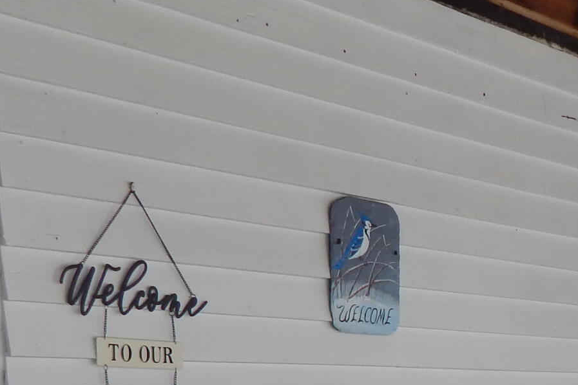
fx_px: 1284
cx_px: 657
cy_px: 556
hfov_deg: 23.6
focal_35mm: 80
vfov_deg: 15.8
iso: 125
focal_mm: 4
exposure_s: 1/400
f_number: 3
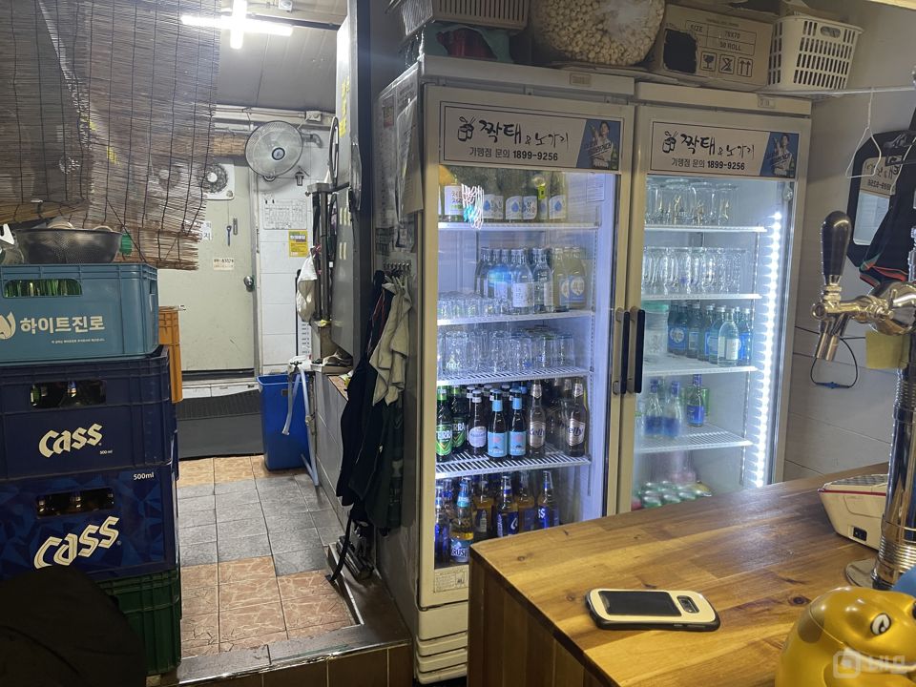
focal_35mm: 25
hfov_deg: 69.4
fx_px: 662
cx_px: 458
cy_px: 344
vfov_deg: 54.9
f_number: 1.6
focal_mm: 5.1
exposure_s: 1/60
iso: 200
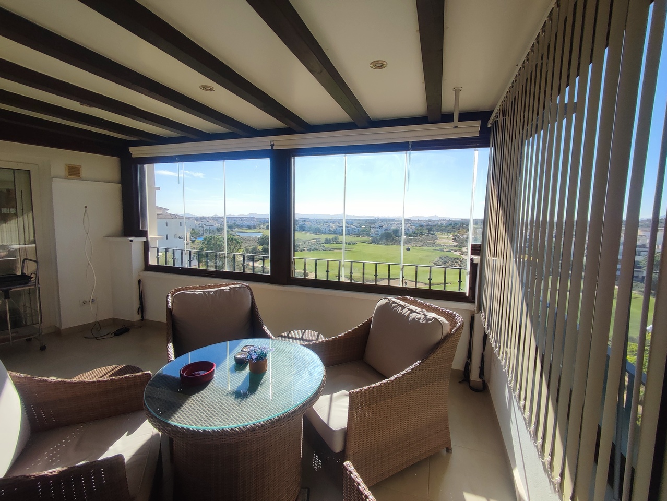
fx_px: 308
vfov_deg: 78.2
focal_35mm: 16
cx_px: 334
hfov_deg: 94.5
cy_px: 250
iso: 50
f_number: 2.2
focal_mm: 1.65
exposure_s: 1/1173
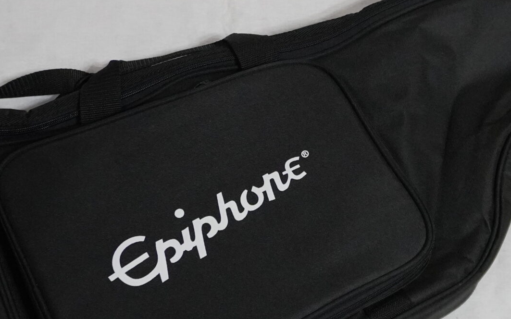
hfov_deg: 25.5
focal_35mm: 81
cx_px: 296
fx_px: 1128
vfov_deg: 16.1
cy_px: 131
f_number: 4
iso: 4000
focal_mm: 22
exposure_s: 1/160
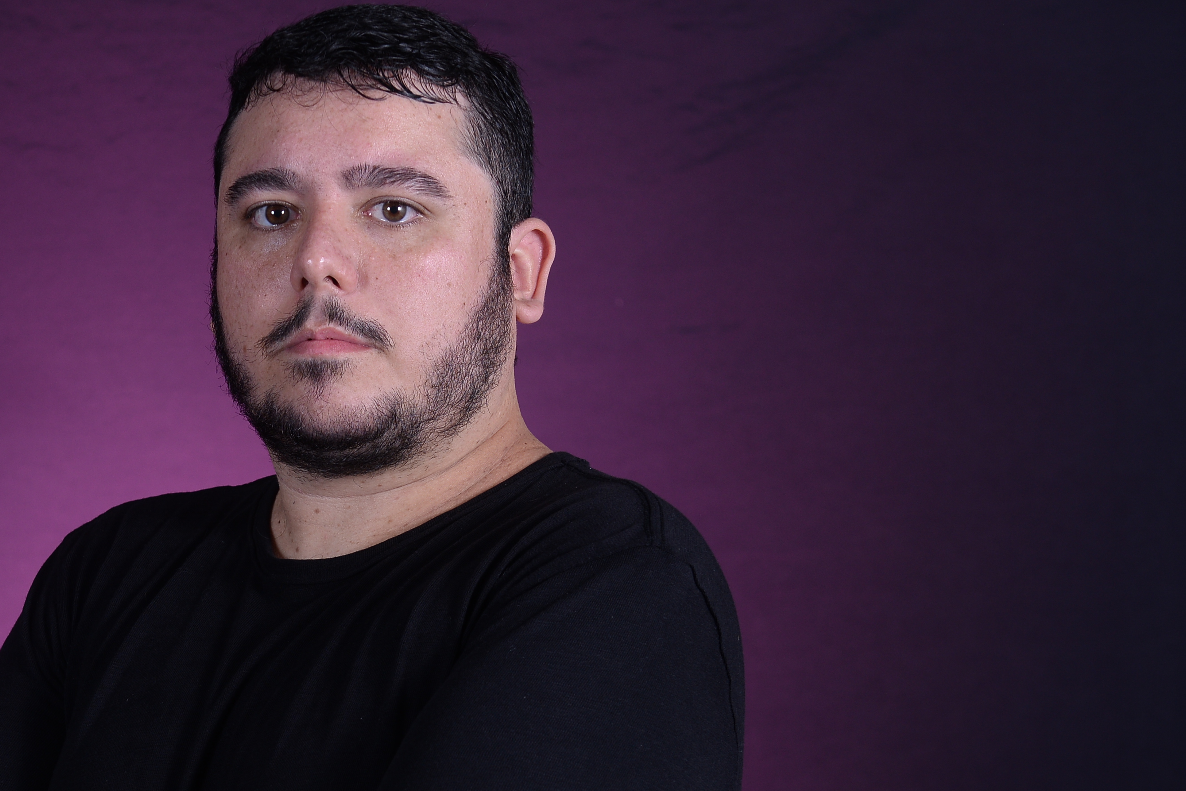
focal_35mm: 106
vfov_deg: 12.9
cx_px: 320
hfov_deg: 19.2
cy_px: 512
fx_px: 3492
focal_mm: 62
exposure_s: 1/200
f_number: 5
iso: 250
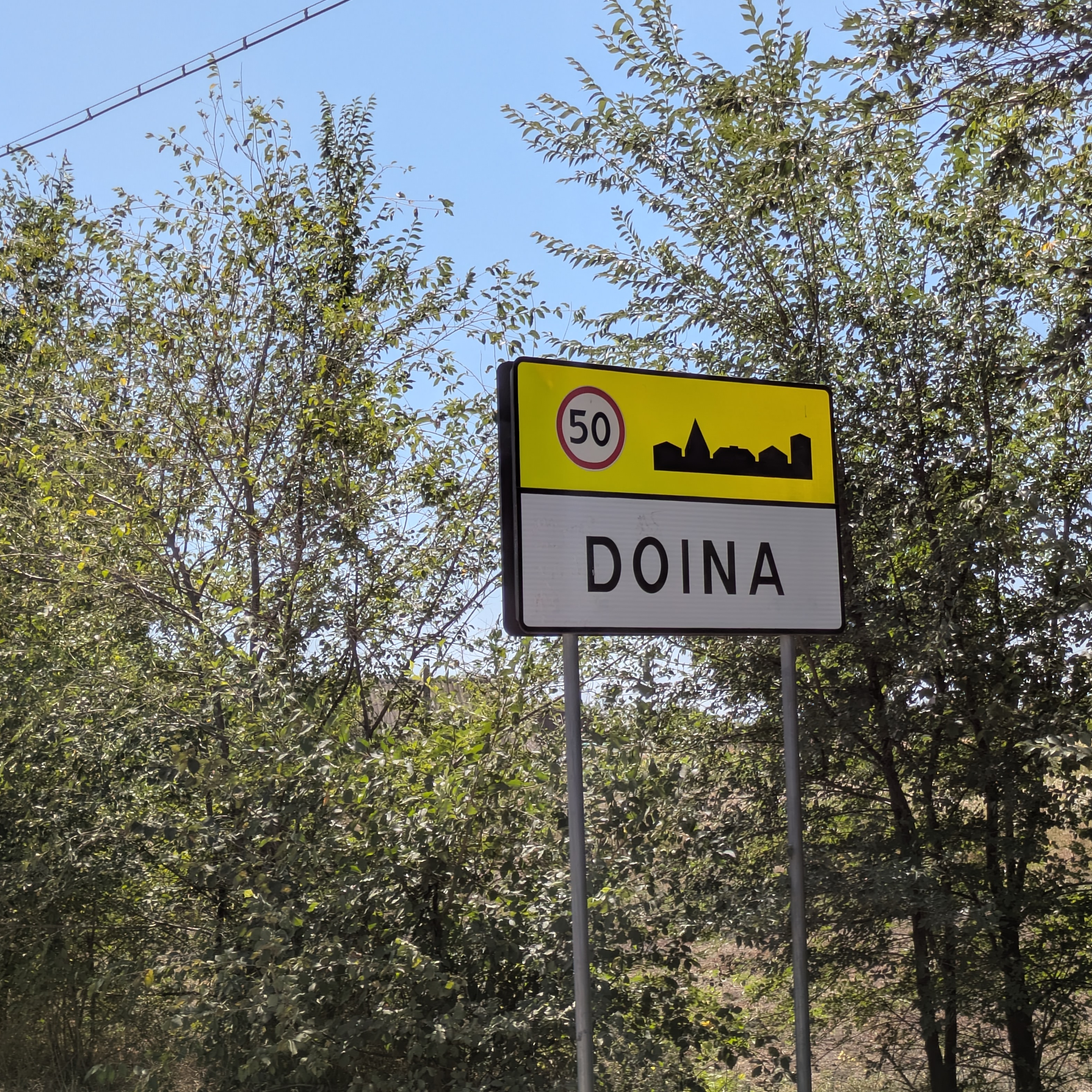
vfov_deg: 26.1
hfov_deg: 26.0
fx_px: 2356
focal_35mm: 66
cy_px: 556
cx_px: 672
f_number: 1.89
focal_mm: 5.43
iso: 50
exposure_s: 1/2105
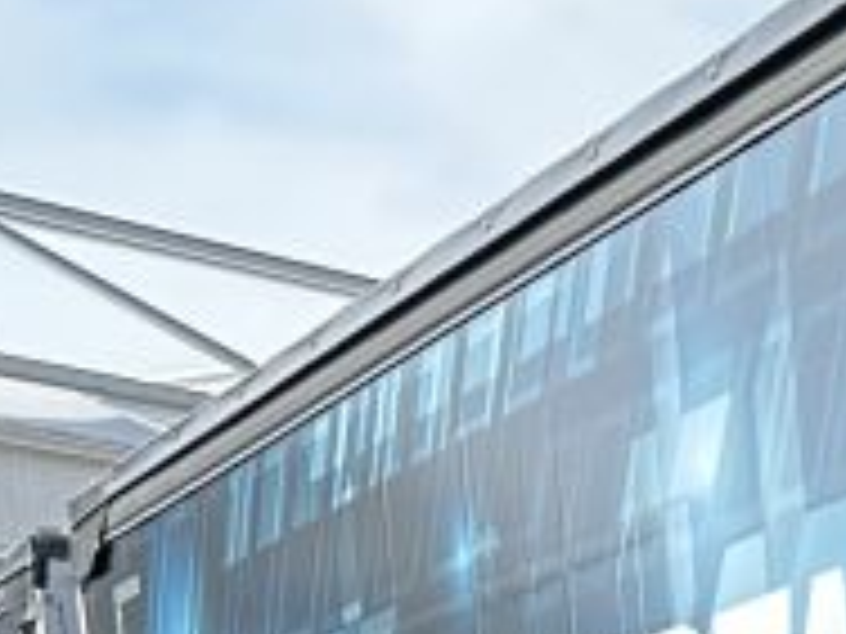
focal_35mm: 153
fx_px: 3739
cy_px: 1466
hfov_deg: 10.5
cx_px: 2236
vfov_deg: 8.9
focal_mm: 6.86
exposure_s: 1/1453
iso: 80
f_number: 1.78
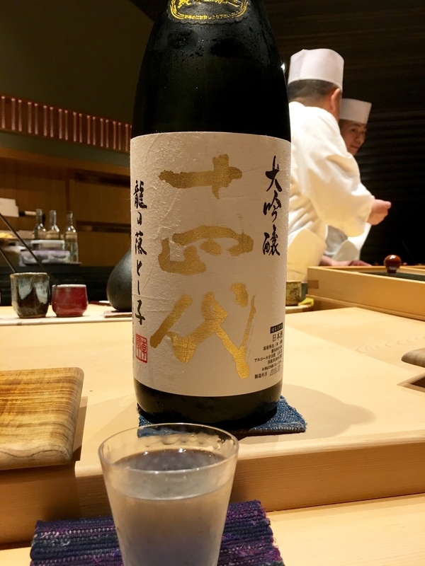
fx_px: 475
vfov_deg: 61.7
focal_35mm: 29
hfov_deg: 48.2
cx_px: 212
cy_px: 283
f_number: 2.2
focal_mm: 4.15
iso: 40
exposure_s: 1/30
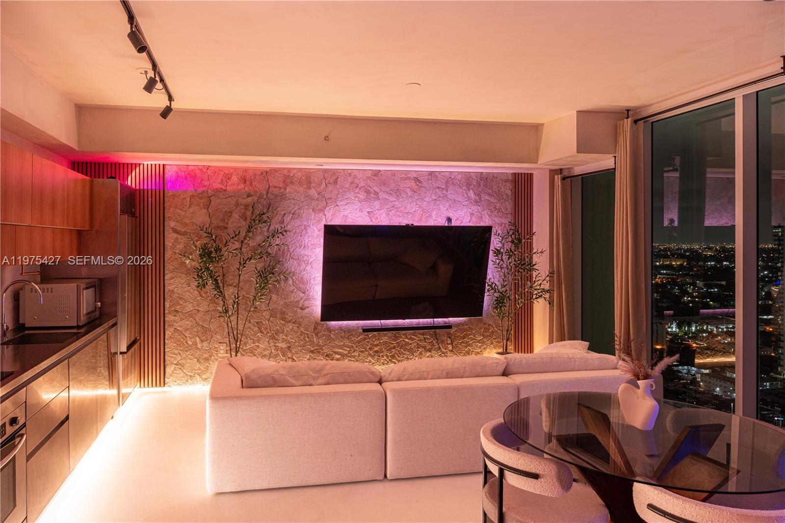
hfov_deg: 73.8
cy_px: 262
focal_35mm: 24
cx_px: 392
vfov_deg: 53.1
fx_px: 523
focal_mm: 24
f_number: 7.1
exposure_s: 1/4
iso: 400
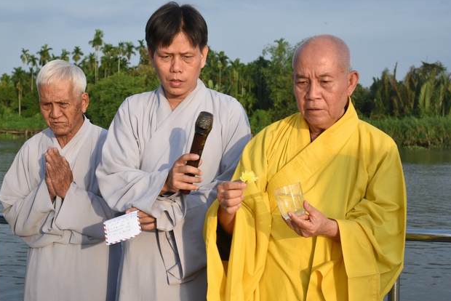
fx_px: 815
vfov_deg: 20.9
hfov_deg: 30.9
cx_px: 220
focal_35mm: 65
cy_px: 144
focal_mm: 62
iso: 200
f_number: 11
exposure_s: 1/100
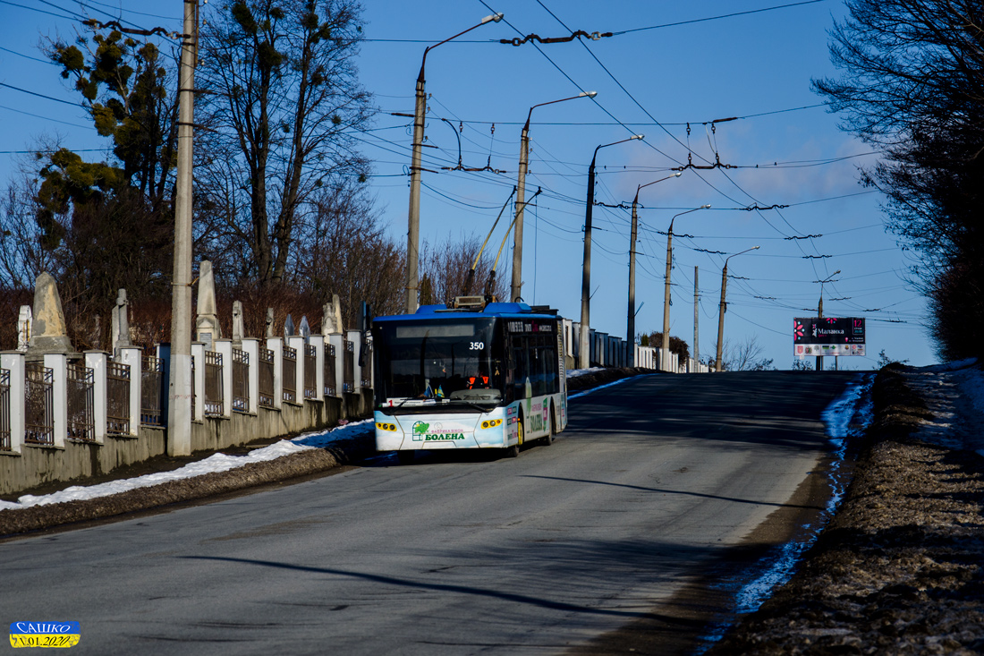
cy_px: 328
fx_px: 3279
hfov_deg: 17.1
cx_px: 492
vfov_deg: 11.4
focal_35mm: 120
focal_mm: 80
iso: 100
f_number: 5.3
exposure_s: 1/800
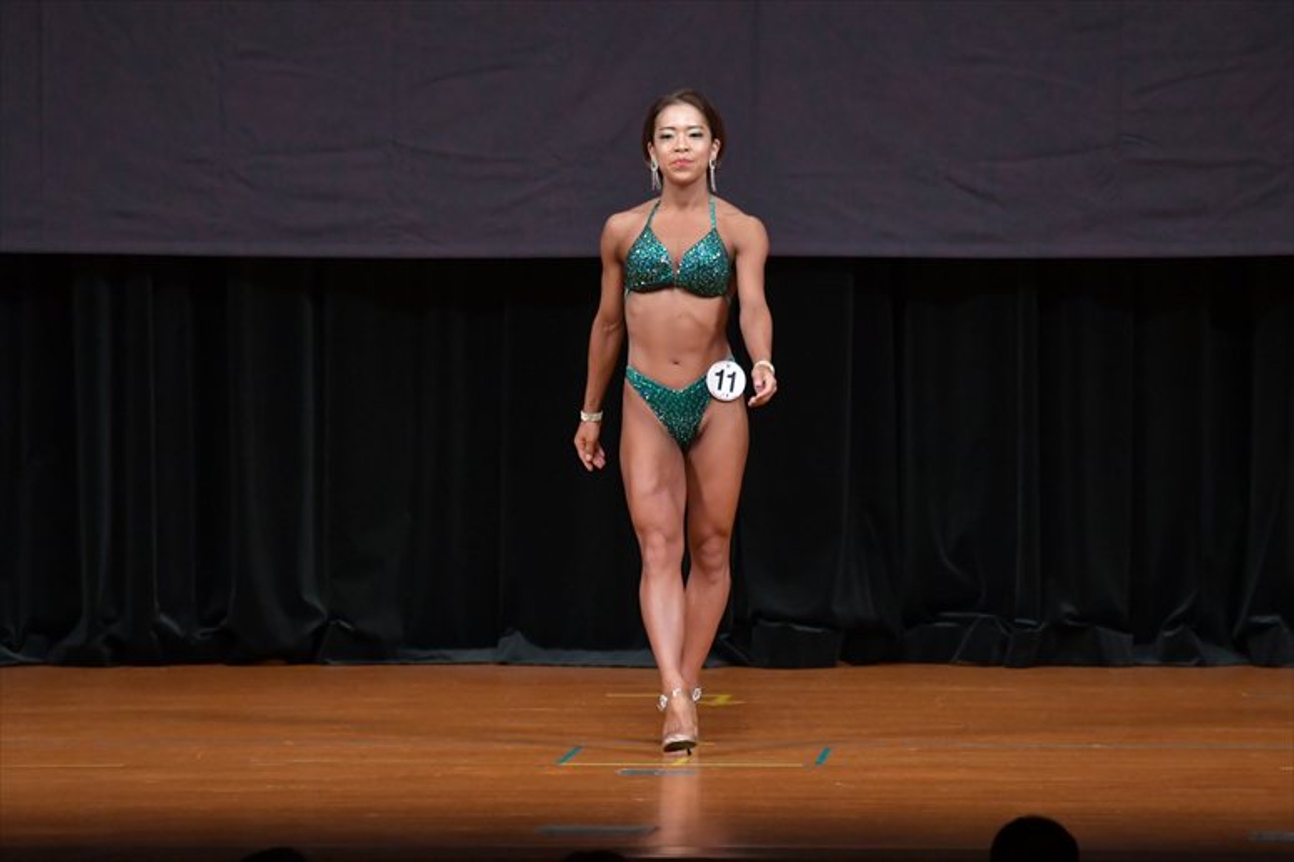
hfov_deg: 7.6
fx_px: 9700
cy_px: 431
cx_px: 647
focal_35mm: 270
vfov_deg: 5.1
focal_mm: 180
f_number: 5.6
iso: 4000
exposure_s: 1/400
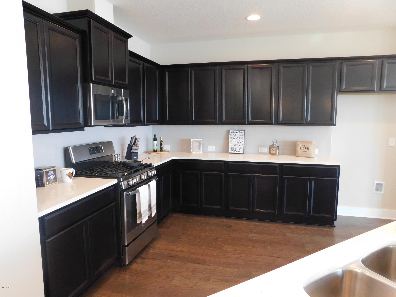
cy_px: 148
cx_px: 198
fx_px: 275
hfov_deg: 71.6
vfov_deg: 56.8
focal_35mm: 24
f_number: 3
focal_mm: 4.1
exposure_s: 1/25
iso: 400
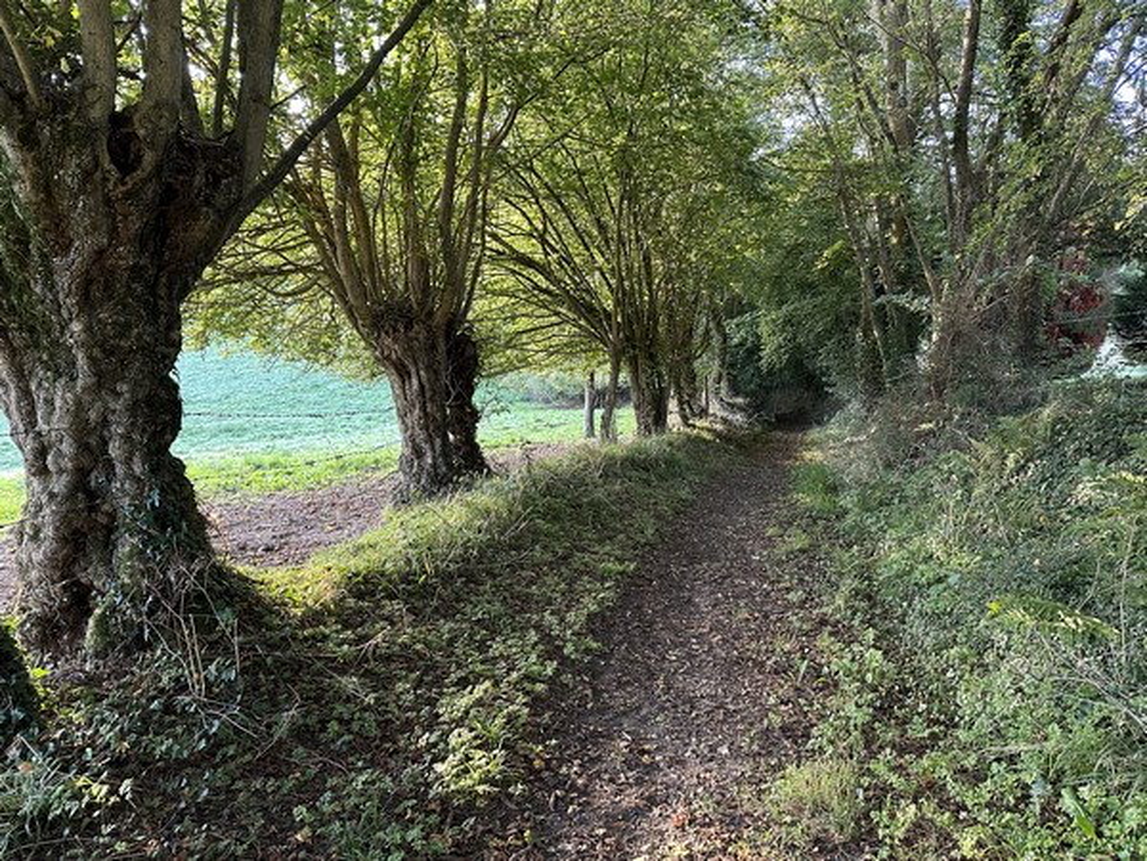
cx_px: 574
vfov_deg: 56.8
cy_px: 430
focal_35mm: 24
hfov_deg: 71.6
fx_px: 795
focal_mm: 6.86
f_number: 1.78
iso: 250
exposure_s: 1/83
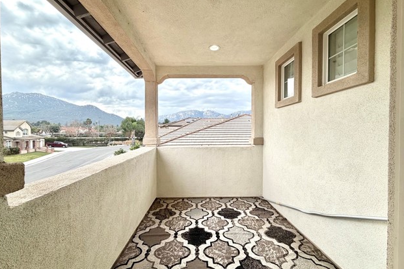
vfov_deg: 77.3
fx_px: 168
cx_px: 201
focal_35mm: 15
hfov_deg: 100.4
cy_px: 134
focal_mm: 2.22
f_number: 2.2
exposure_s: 1/760
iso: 40
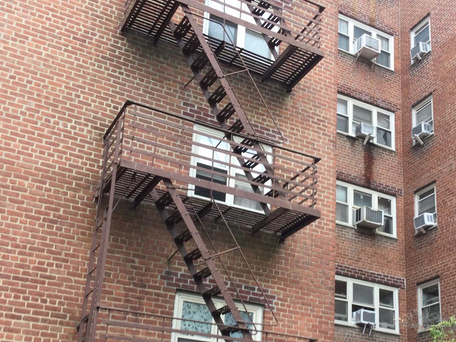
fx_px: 672
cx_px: 293
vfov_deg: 28.3
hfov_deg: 37.2
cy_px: 243
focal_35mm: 51
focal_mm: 3.3
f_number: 2.4
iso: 40
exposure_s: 1/120
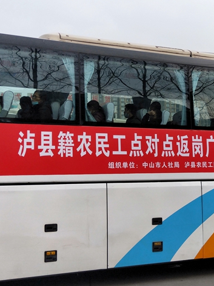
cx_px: 175
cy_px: 143
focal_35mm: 34
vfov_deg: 54.0
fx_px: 280
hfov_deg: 39.9
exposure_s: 1/1101
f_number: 1.7
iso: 47
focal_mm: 4.28
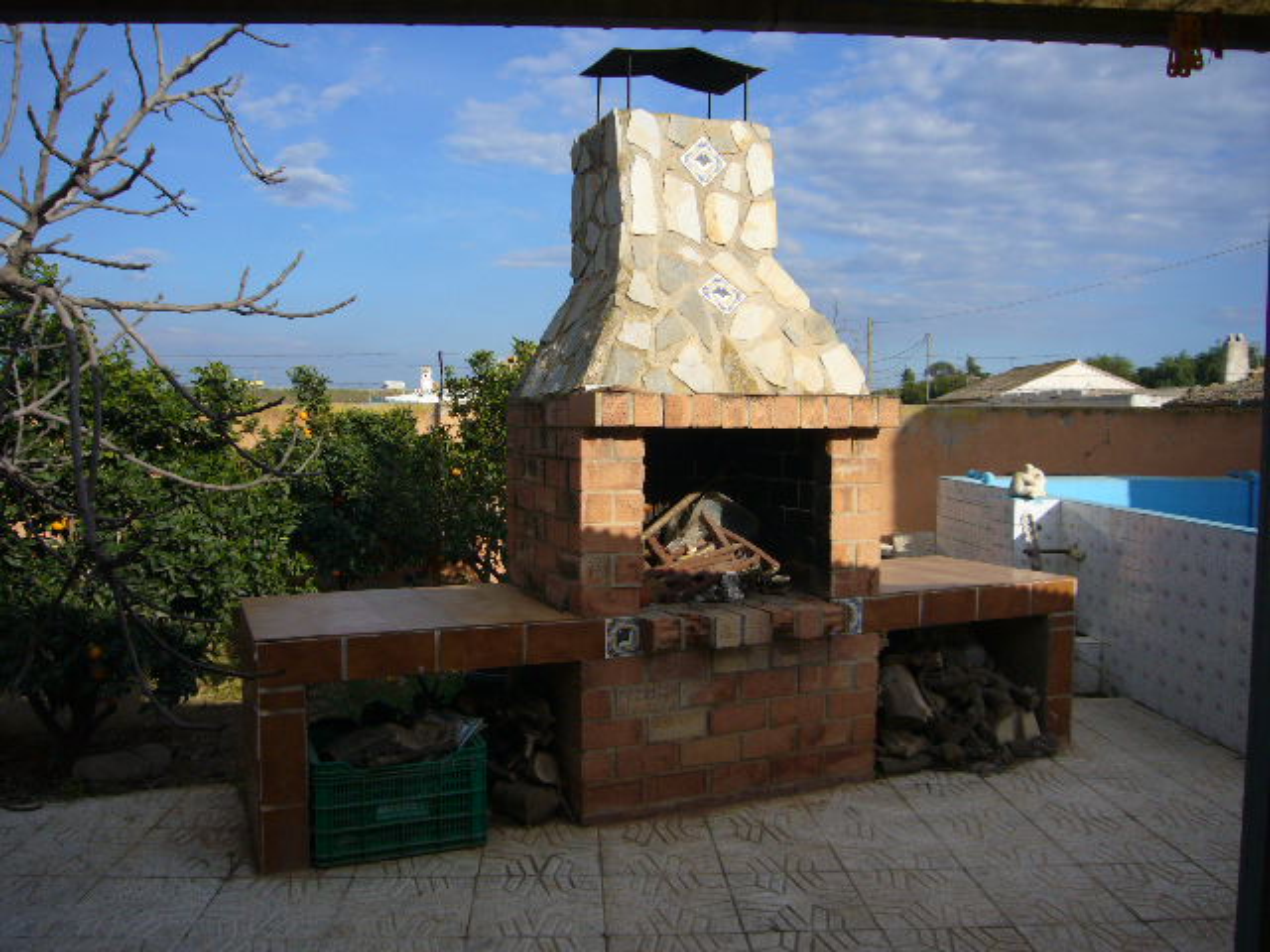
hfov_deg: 63.4
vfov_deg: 49.7
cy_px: 476
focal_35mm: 28
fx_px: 1027
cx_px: 635
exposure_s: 1/400
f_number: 5.6
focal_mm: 4.6
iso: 80
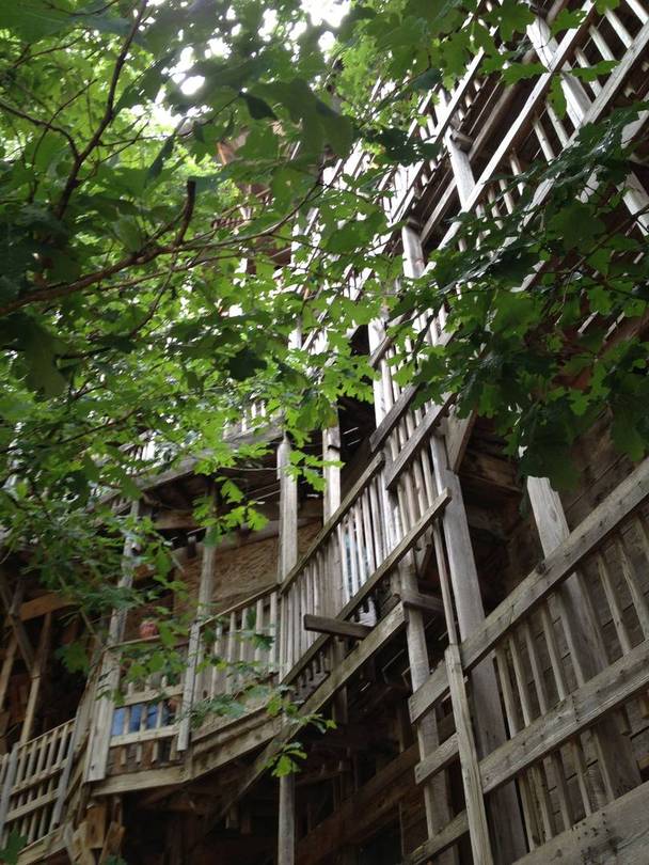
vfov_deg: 52.6
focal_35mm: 35
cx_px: 324
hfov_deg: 40.7
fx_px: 874
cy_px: 432
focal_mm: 4.28
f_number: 2.4
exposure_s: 1/33
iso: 80
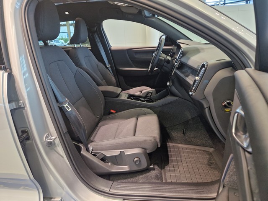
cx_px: 134
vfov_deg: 58.9
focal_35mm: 23
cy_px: 100
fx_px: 178
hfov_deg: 73.9
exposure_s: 1/100
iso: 160
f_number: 1.8
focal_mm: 5.4
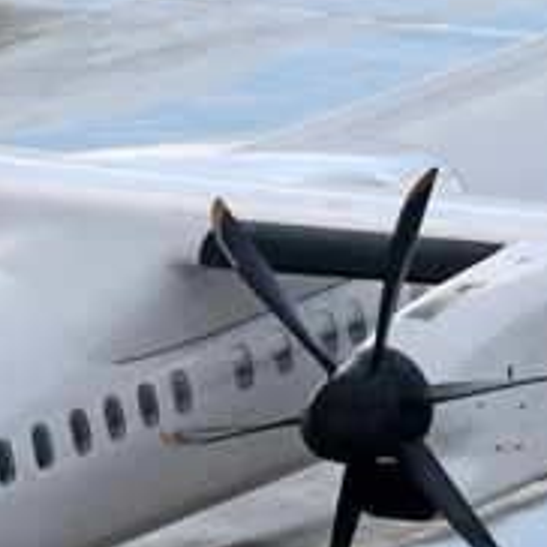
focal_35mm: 783
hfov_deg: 2.2
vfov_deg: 2.2
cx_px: 135
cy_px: -192
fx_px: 13998
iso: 400
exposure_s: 1/640
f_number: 10
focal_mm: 140
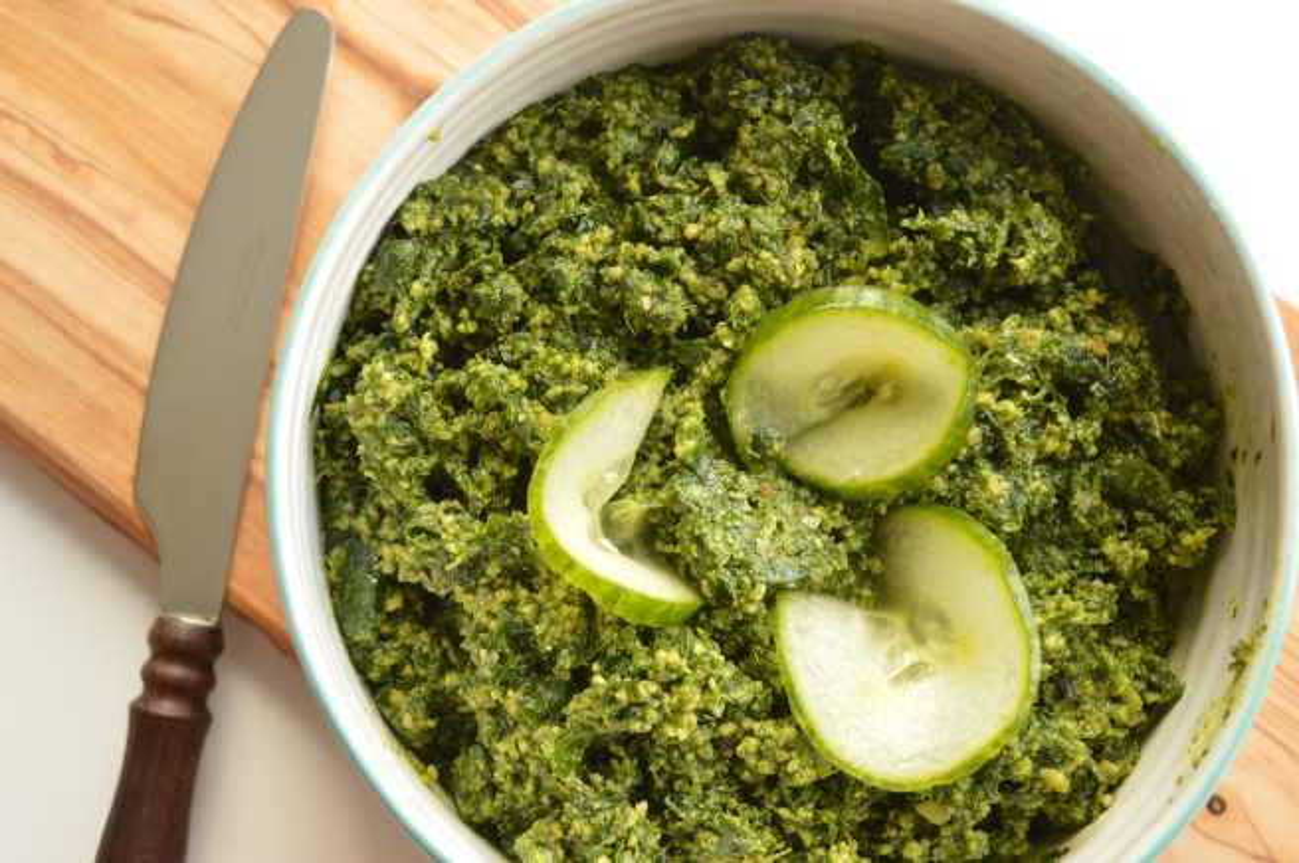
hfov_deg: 35.1
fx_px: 2055
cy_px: 432
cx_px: 650
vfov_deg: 23.7
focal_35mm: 57
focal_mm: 38
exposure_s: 1/80
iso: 400
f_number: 4.8
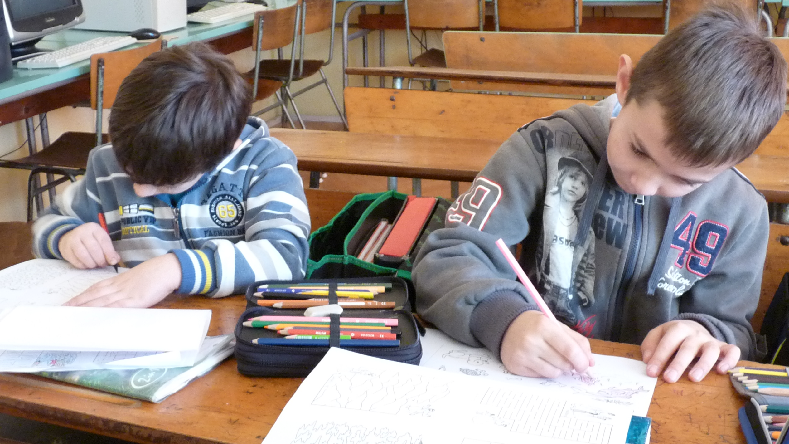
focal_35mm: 43
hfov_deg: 47.4
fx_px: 900
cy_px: 197
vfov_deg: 27.7
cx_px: 396
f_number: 2.8
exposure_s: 1/30
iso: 320
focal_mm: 4.8
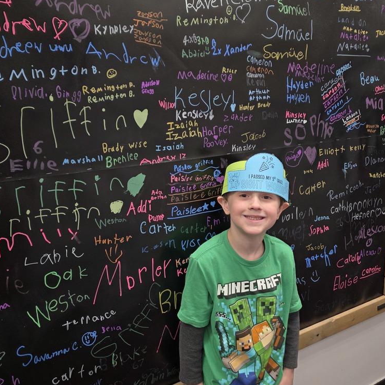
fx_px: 352
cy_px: 178
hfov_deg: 57.3
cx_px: 188
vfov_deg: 57.2
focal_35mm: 28
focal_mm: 6.3
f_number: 1.7
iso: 250
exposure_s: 1/120
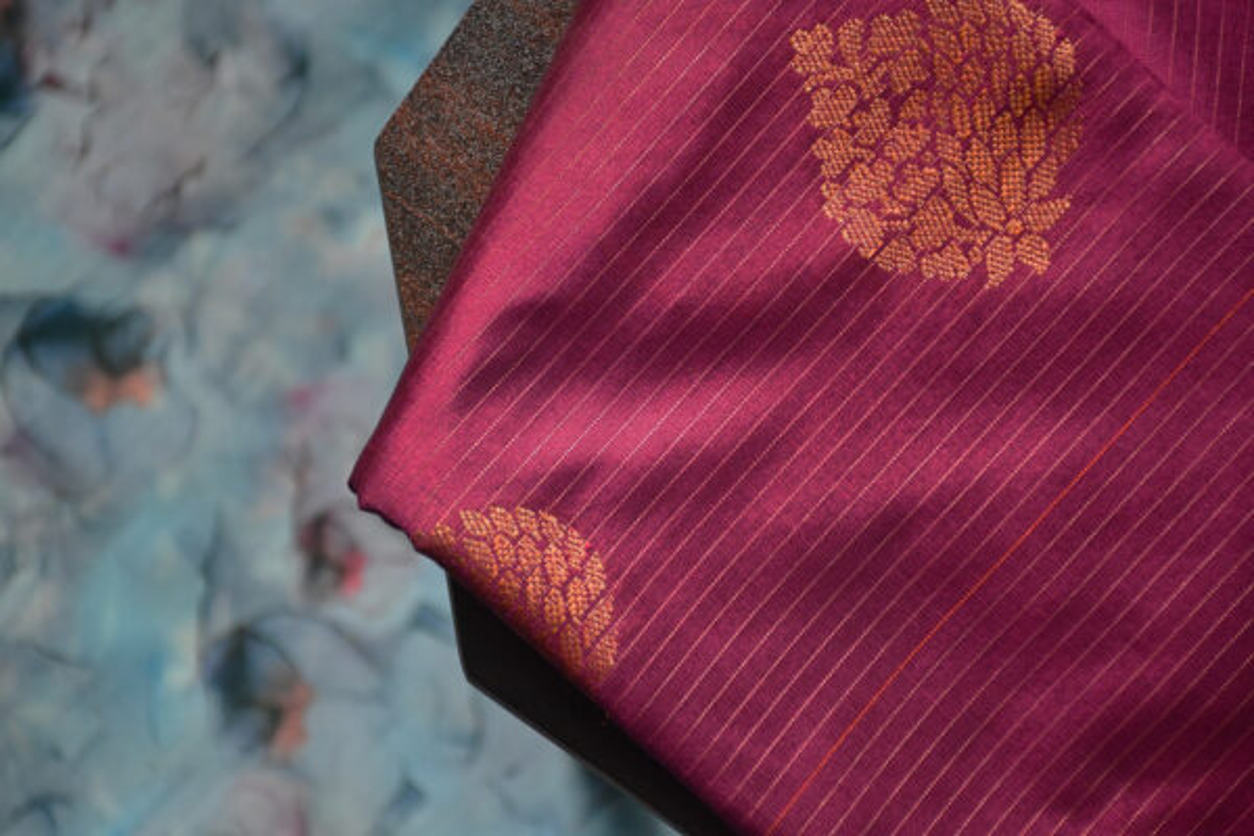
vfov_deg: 10.2
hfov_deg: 15.2
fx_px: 4702
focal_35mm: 135
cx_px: 627
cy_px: 418
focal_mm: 90
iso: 3200
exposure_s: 1/80
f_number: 5.3
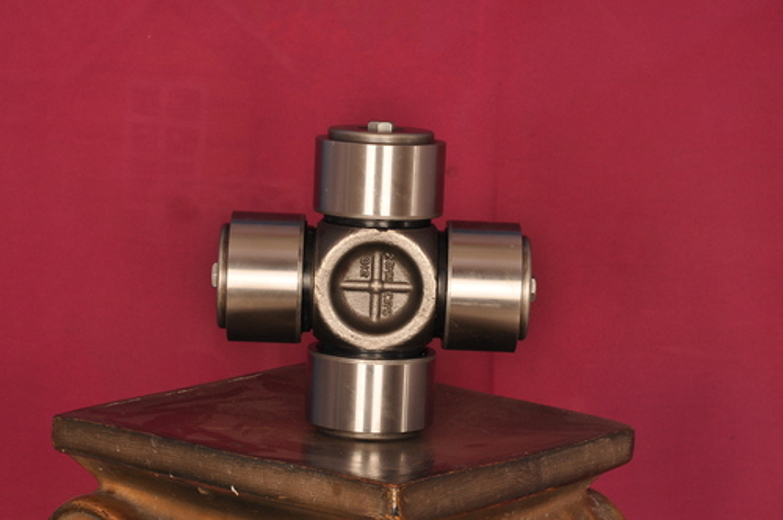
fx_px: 2150
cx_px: 392
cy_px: 260
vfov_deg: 13.8
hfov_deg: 20.6
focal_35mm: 99
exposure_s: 1/125
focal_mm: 66
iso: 250
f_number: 10
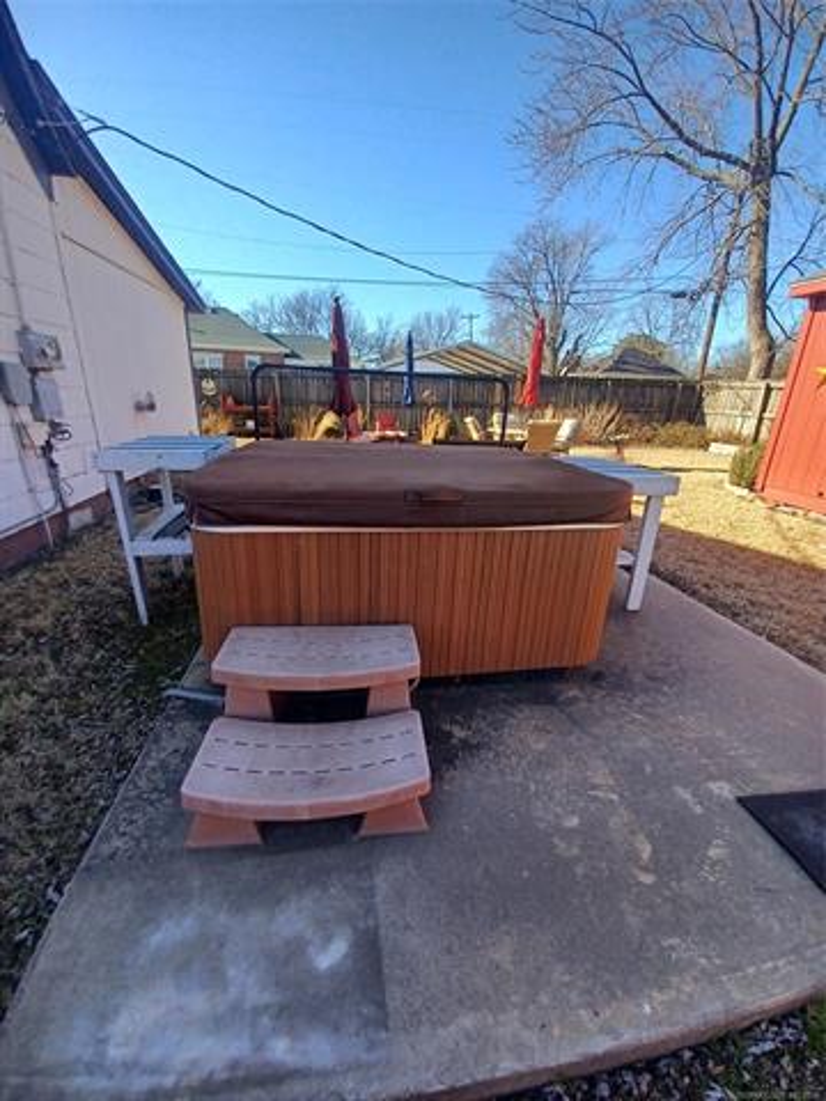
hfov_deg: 89.9
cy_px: 550
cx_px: 413
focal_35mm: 13
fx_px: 414
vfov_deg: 106.2
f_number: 2.2
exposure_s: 1/490
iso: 40
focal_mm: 1.42
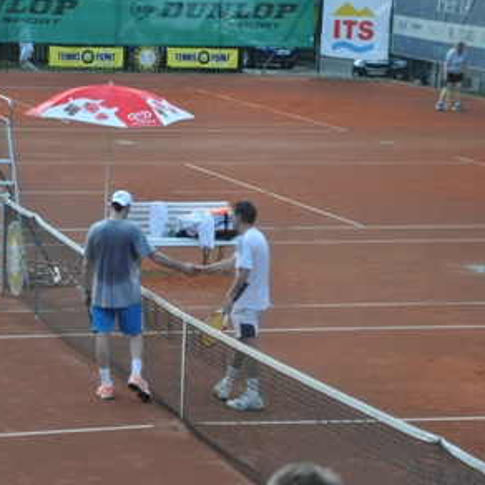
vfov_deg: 11.9
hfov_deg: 11.9
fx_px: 2325
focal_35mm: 147
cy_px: 241
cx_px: 194
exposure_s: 1/160
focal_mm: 75
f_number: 5.3
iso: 1600
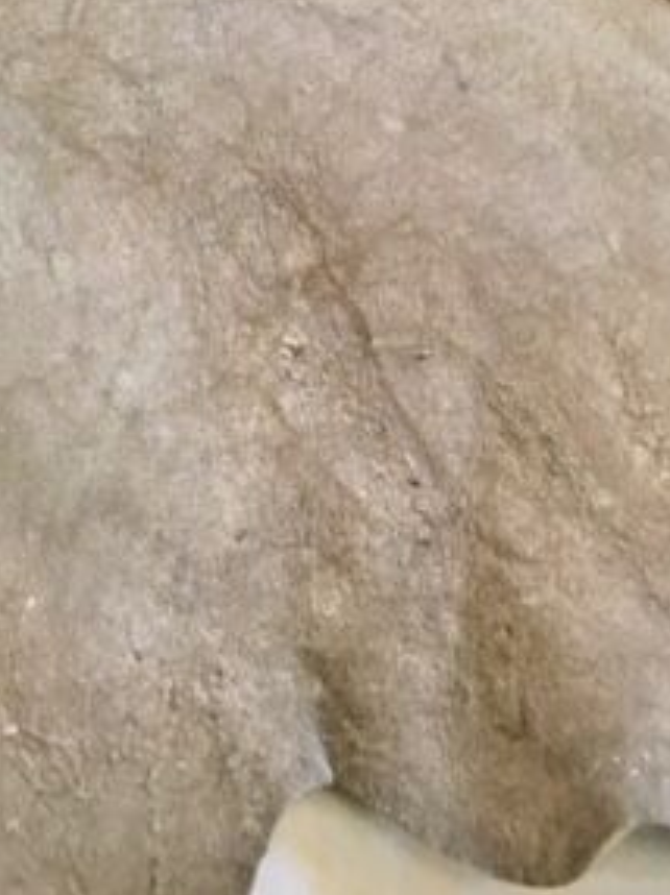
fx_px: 1680
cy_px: -19
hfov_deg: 22.4
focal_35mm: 65
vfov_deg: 27.9
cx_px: 197
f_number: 2.2
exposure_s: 1/33
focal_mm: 4.15
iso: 160
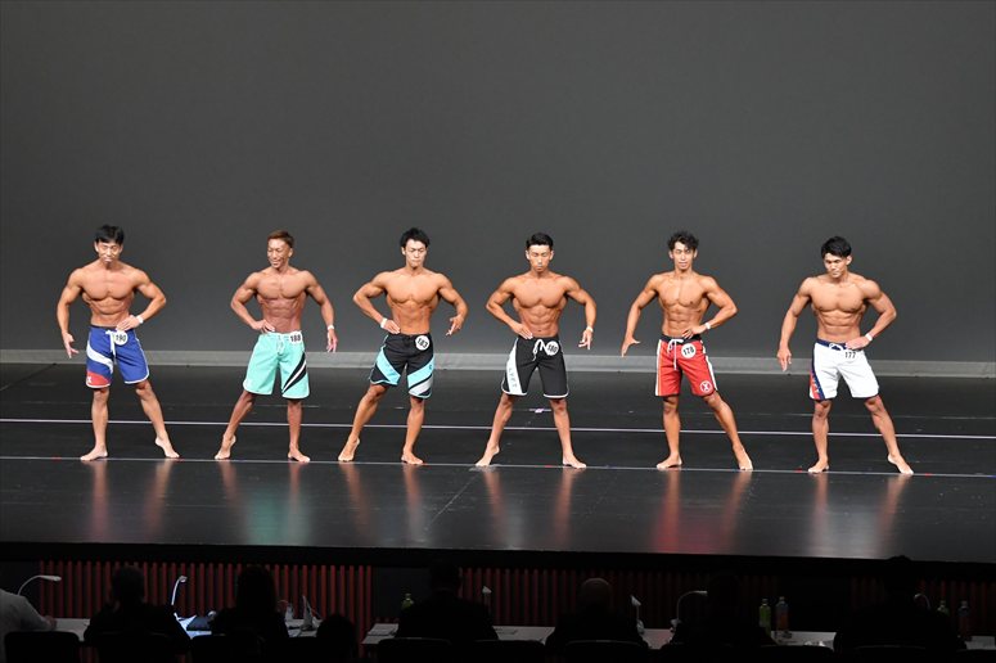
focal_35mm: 147
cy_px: 332
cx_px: 498
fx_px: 4065
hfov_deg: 14.0
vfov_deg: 9.3
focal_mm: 98
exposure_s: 1/400
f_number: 5.6
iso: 4000
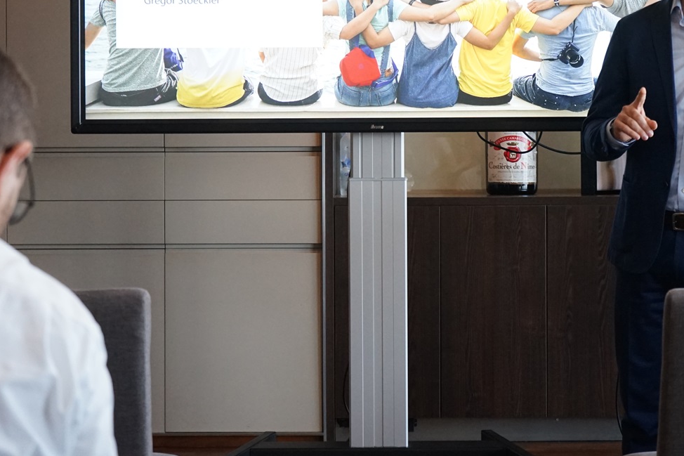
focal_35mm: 115
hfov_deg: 17.8
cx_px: 421
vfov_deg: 11.9
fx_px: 2184
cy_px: 135
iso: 2500
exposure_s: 1/125
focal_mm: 70
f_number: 5.6
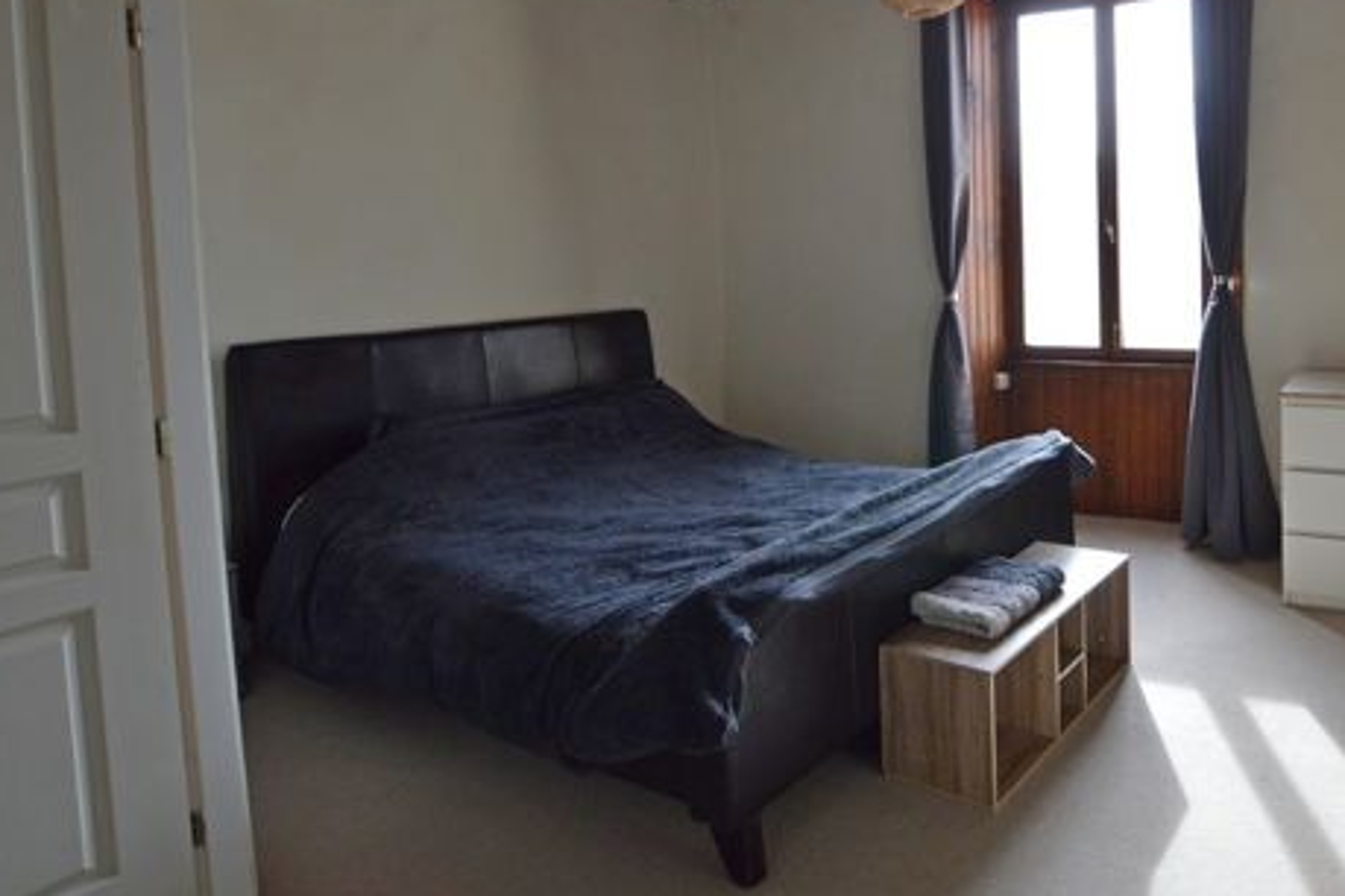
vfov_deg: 53.6
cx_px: 998
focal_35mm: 23
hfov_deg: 71.3
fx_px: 859
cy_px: 272
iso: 400
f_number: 4.5
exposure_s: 1/80
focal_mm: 10
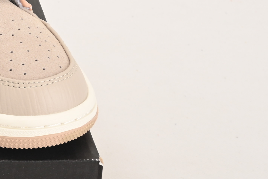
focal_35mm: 193
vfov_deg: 7.1
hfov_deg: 10.1
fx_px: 1437
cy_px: 64
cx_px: -220
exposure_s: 1/200
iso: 100
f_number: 11
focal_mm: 46
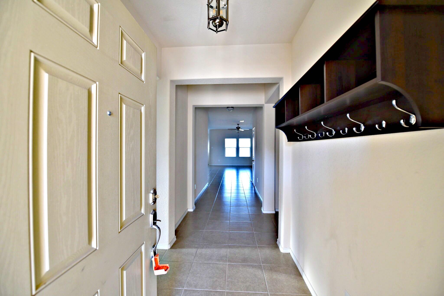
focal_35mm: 14
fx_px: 173
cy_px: 148
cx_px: 222
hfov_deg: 104.2
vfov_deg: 81.3
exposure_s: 1/60
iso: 800
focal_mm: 14
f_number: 4
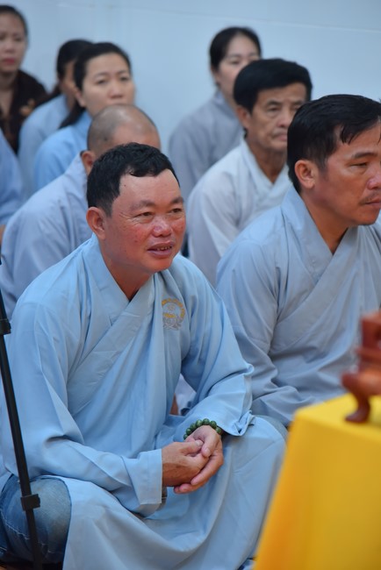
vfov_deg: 17.1
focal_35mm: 120
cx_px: 190
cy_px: 285
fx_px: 1903
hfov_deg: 11.4
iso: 640
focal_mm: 120
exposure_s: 1/125
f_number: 4.5
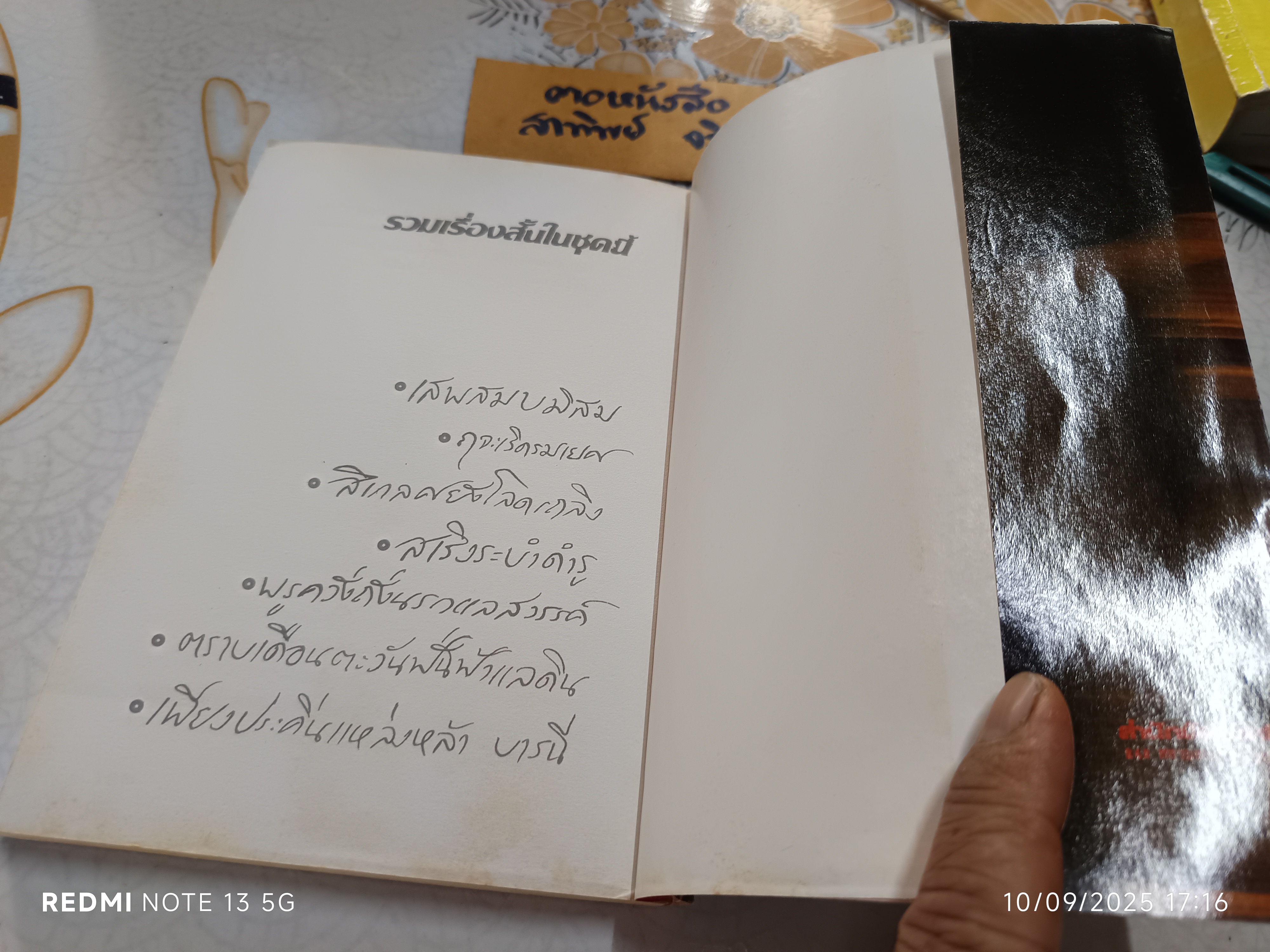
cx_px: 635
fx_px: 881
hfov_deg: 71.6
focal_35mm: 24
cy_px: 476
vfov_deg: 56.8
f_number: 1.7
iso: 713
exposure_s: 1/50
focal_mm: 5.31
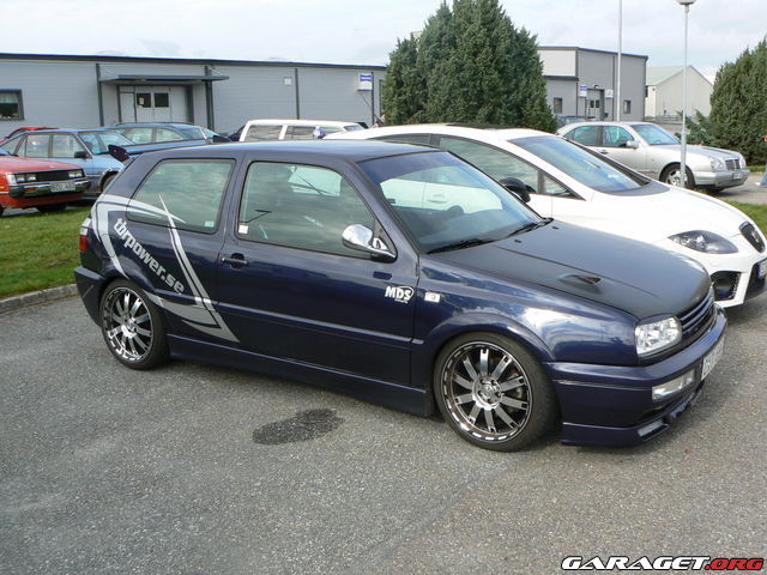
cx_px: 384
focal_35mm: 36
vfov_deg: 39.7
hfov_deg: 51.4
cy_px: 288
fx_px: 798
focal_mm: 6
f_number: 5.6
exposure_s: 1/250
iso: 80
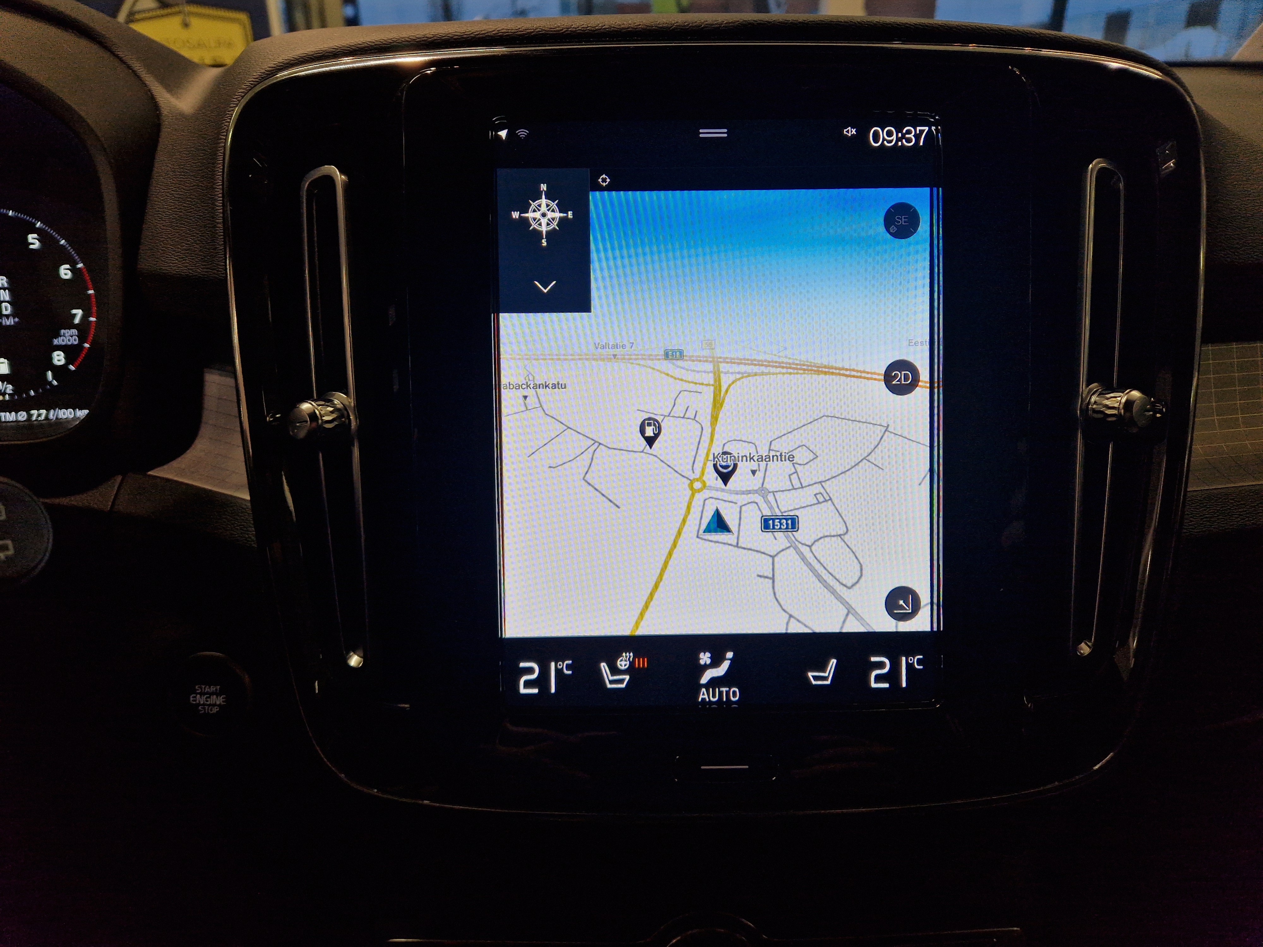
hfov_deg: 73.9
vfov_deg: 58.9
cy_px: 474
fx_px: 839
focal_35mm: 23
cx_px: 632
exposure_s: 1/180
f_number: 1.8
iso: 50
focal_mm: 5.4
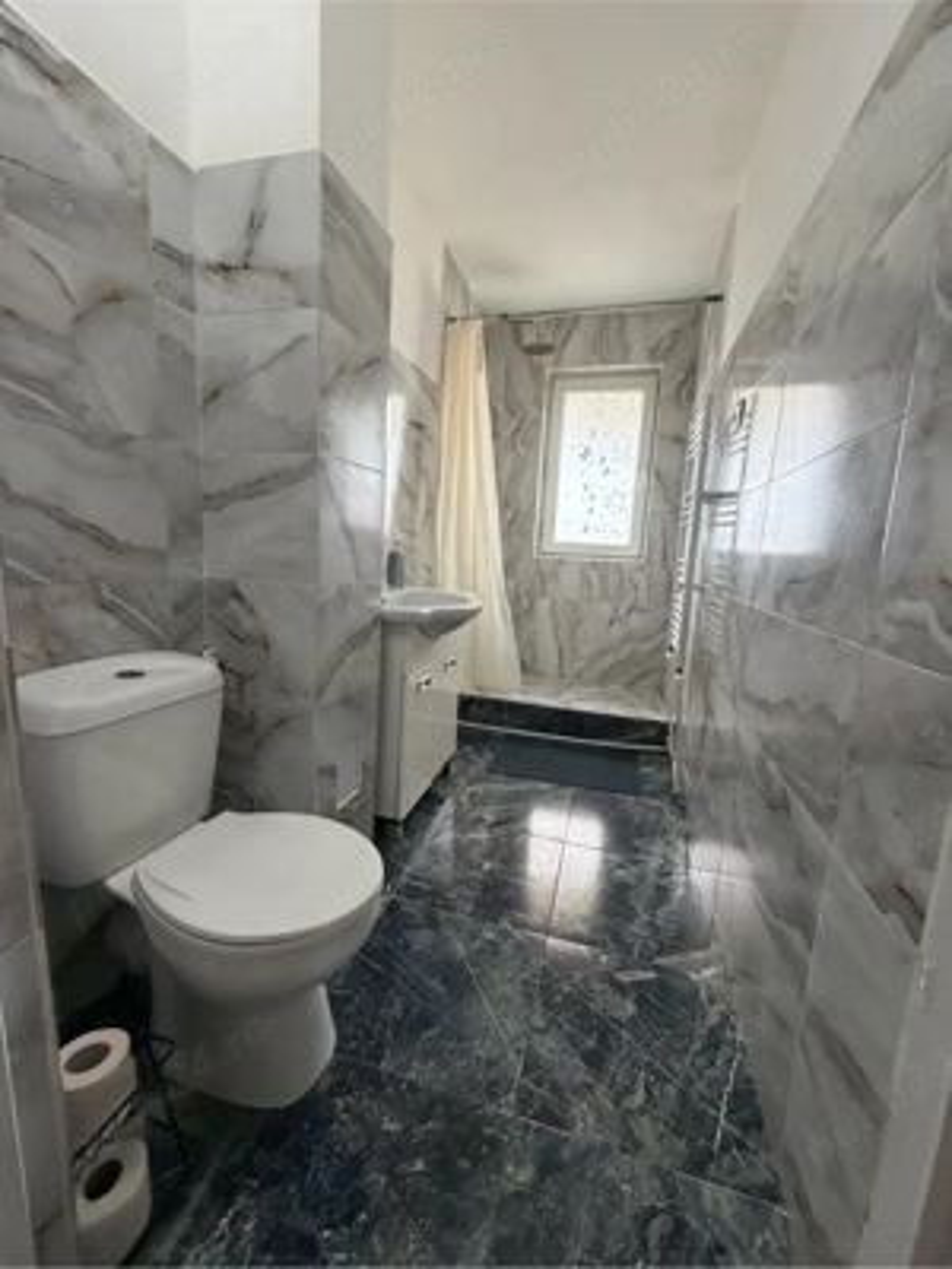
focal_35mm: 14
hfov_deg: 85.7
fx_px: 513
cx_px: 476
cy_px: 634
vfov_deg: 102.1
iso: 320
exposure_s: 1/85
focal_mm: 2.22
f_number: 2.2
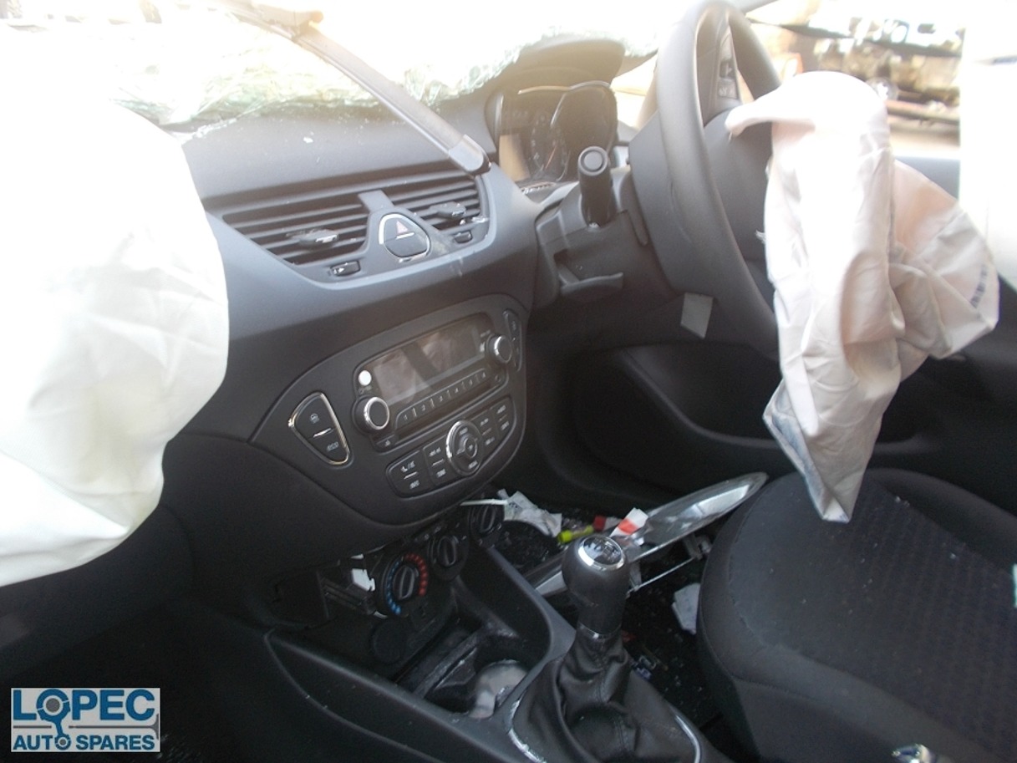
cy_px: 382
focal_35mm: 26
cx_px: 508
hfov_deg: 67.3
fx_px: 764
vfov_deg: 53.1
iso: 100
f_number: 3.2
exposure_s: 1/25
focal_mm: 4.6
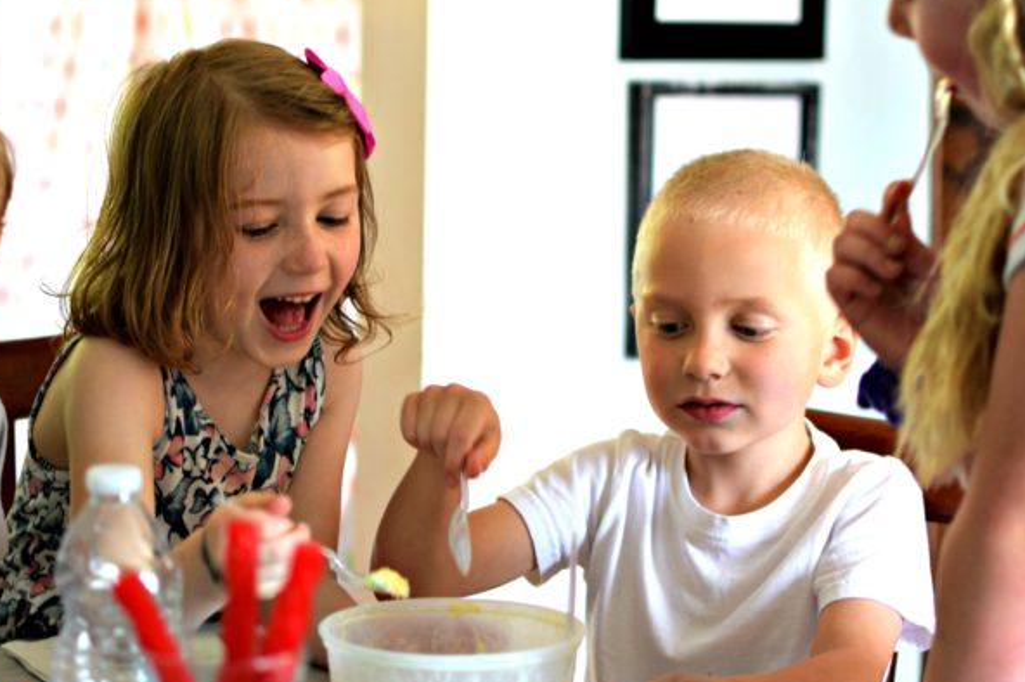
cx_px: 500
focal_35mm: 91
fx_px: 2586
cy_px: 219
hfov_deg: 22.4
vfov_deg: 15.0
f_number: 1.8
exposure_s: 1/60
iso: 250
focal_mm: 35
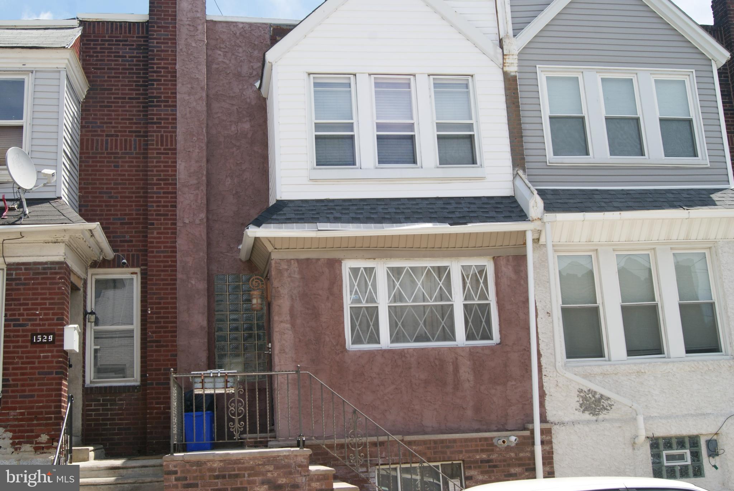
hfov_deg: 46.4
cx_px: 367
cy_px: 246
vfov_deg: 31.9
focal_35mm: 42
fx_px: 857
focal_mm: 28
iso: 100
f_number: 11
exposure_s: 1/160
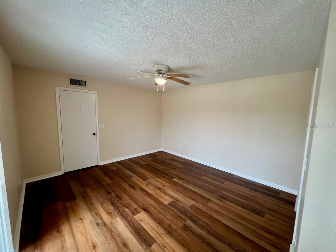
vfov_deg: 89.9
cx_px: 168
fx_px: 126
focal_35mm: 13
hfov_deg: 106.2
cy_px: 126
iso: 250
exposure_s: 1/120
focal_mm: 1.57
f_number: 1.8
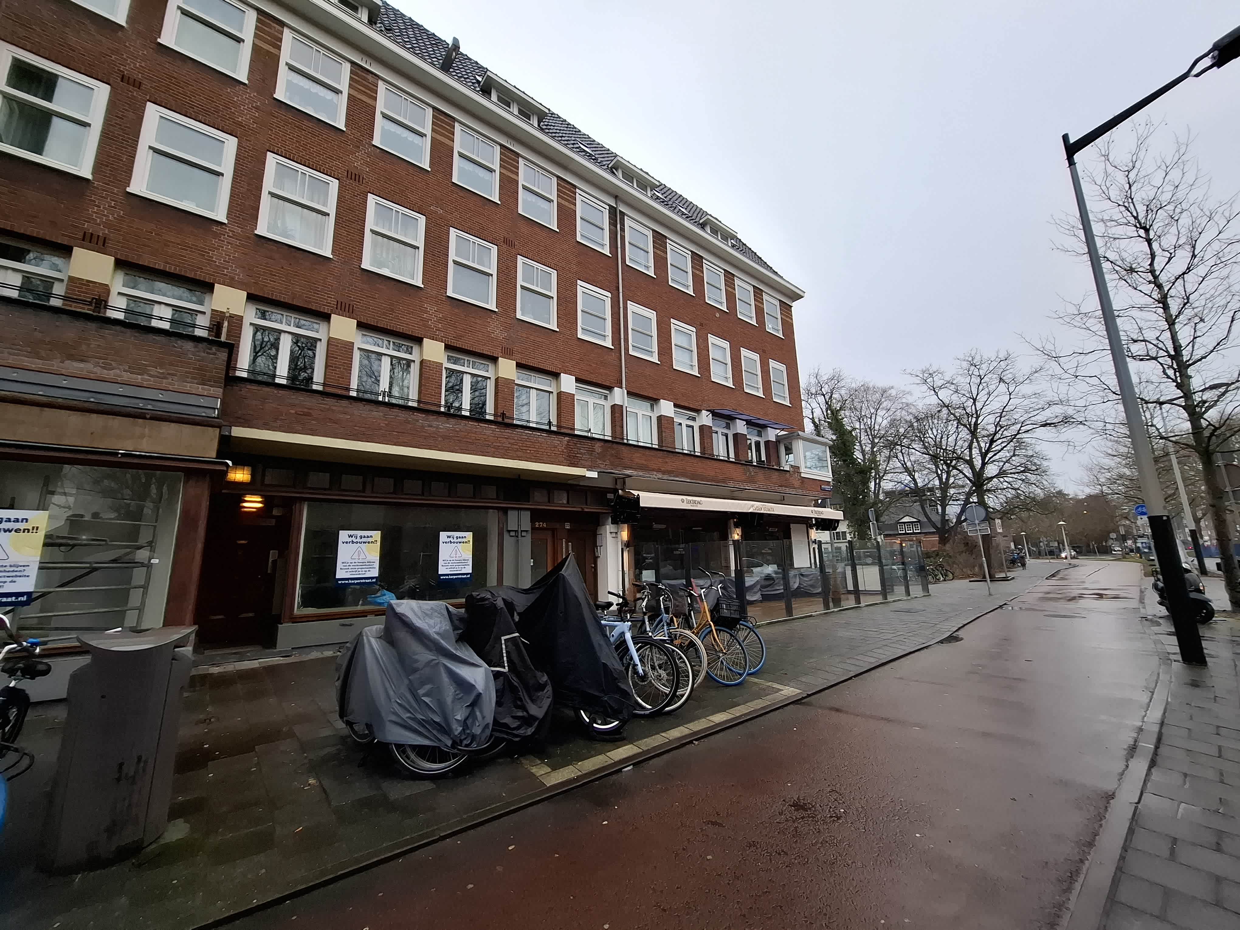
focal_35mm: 13
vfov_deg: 89.9
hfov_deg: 106.2
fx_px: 466
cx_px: 620
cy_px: 465
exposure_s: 1/100
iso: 40
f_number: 2.2
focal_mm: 1.7
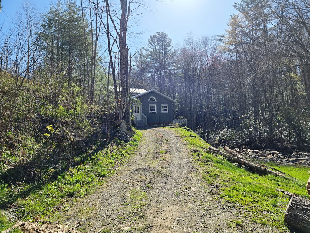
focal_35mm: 23
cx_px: 155
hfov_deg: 73.9
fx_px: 206
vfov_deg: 58.9
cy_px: 116
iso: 12
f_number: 1.7
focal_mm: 6.3
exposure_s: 1/890
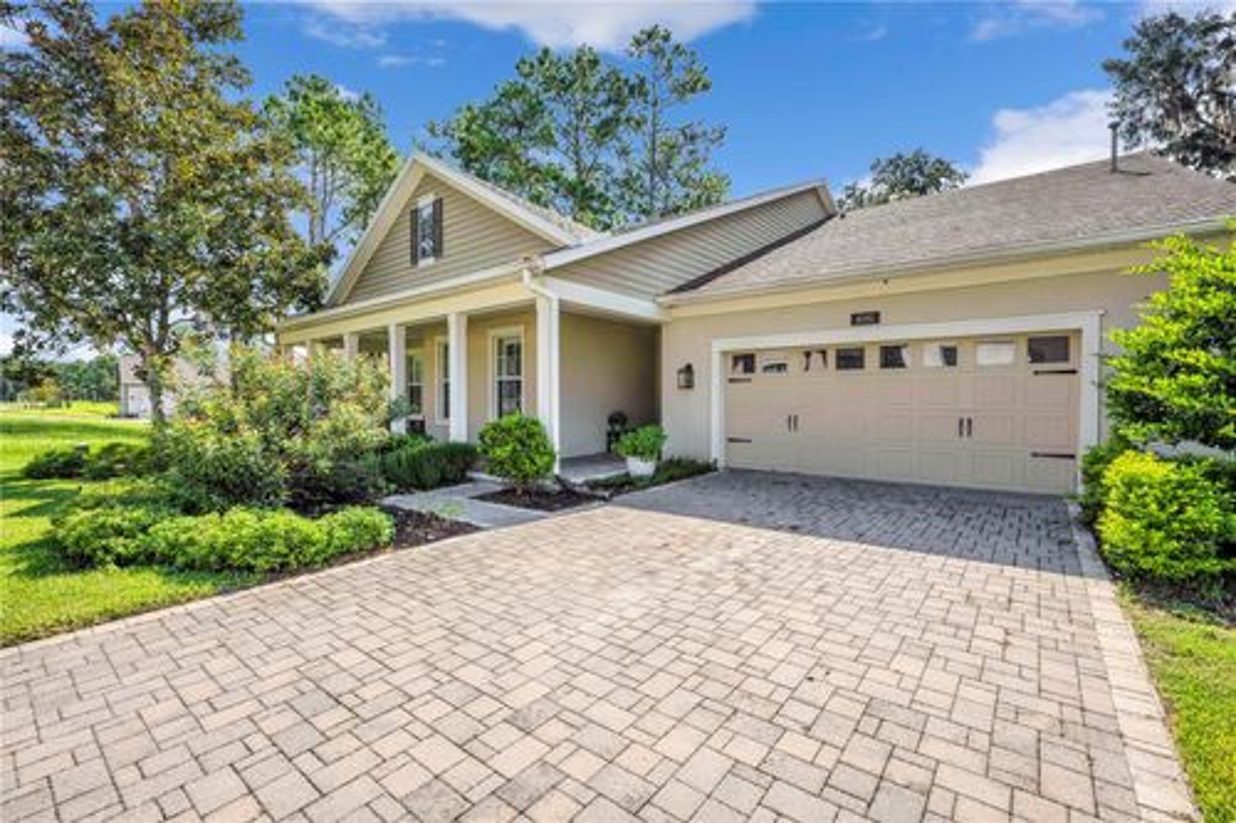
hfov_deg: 98.6
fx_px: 532
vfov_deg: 75.5
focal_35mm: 16
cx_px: 618
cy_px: 412
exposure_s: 1/400
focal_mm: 15.5
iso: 200
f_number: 9
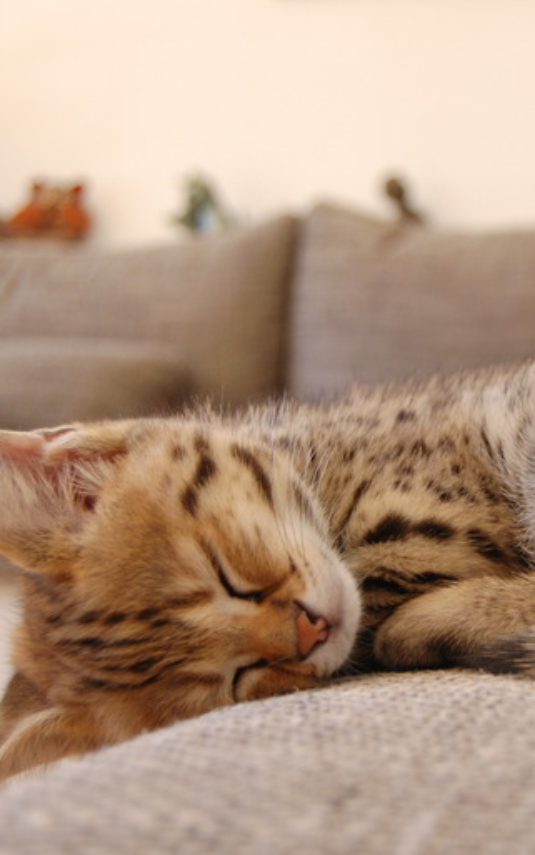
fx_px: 1515
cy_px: 425
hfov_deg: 19.6
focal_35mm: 65
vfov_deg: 31.5
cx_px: 498
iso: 800
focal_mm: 28
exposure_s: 1/100
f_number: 4.2
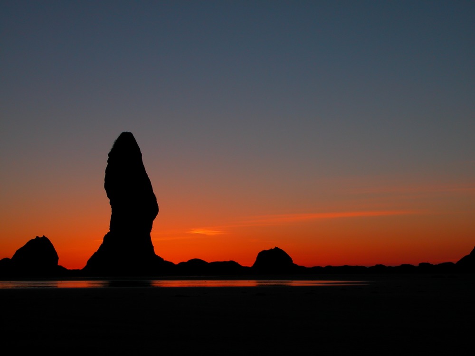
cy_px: 178
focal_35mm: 69
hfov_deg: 28.2
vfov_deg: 21.3
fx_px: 947
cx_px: 238
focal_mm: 17.8
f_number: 7.4
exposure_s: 1/30
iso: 100
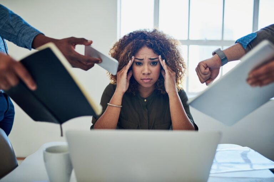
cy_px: 91
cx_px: 137
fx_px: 266
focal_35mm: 35
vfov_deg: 37.9
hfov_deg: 54.4
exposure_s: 1/500
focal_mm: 35
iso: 250
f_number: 2
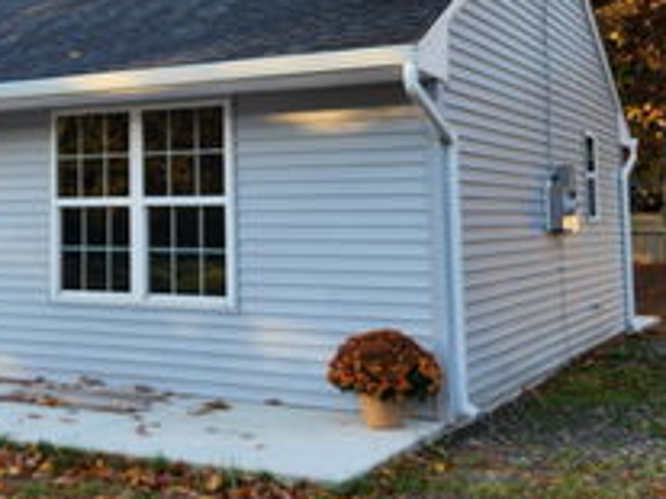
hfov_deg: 32.6
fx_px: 1096
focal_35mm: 57
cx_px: 109
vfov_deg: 25.4
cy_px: 135
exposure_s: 1/180
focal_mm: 6.4
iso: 20
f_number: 1.8
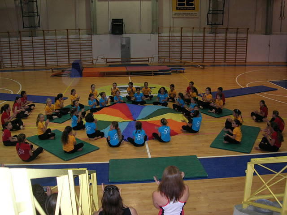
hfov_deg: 49.0
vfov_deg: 37.7
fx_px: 315
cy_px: 108
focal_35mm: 38
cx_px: 144
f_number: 2.8
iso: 92
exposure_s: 1/60.1
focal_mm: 7.8
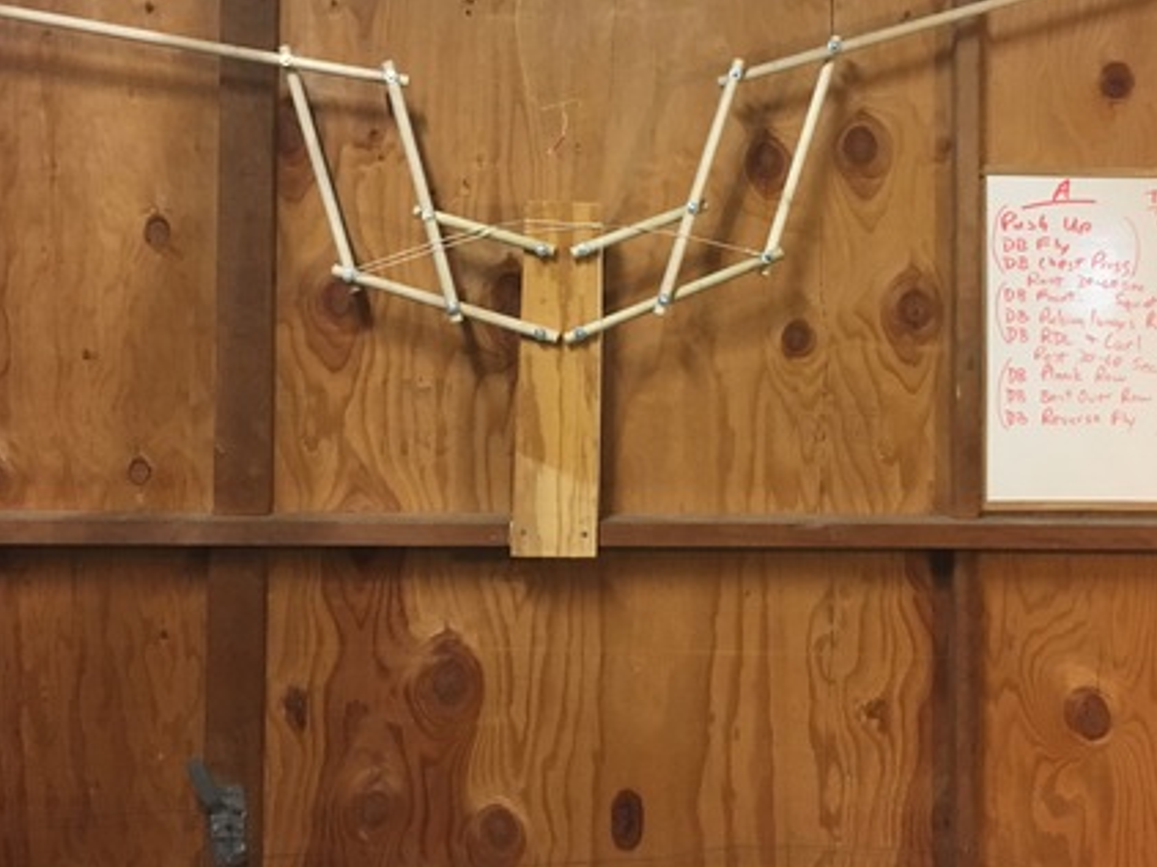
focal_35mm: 44
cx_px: 609
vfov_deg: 32.2
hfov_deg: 43.0
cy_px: 217
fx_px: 1470
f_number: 2.2
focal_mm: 4.15
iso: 200
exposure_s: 1/30
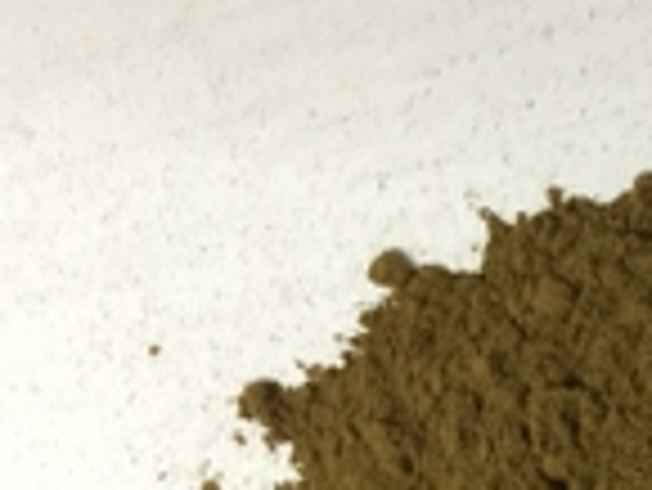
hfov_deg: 17.8
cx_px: 1043
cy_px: 724
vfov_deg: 14.4
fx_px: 1810
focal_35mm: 96
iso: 100
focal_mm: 4.15
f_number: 2.2
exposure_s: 1/10
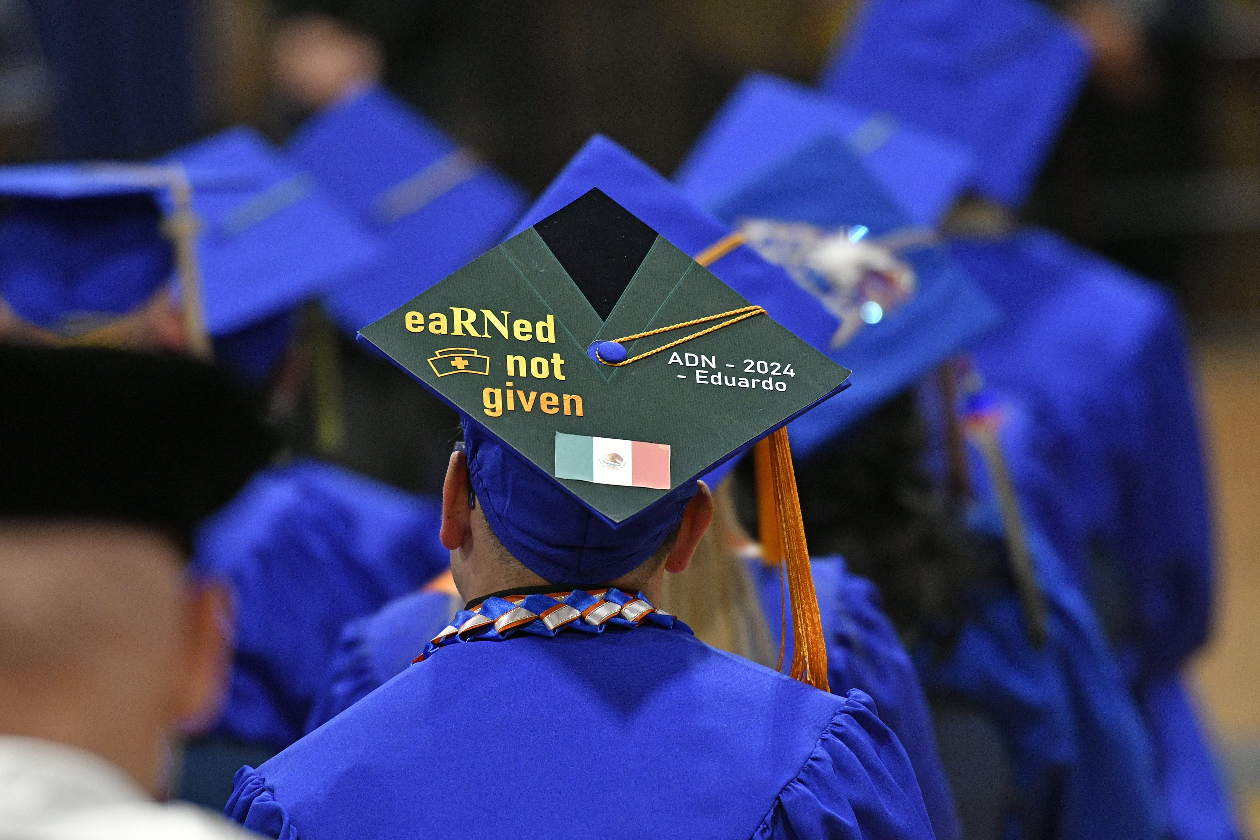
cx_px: 630
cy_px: 420
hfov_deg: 6.9
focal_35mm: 300
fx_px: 10499
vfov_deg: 4.6
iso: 1600
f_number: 2.8
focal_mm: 200
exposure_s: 1/400
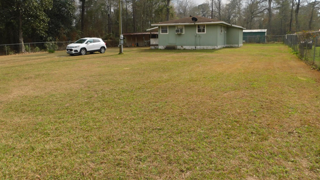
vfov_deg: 44.0
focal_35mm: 26
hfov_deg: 71.9
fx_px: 221
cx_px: 161
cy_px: 68
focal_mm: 4
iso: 125
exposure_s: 1/1000
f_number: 3
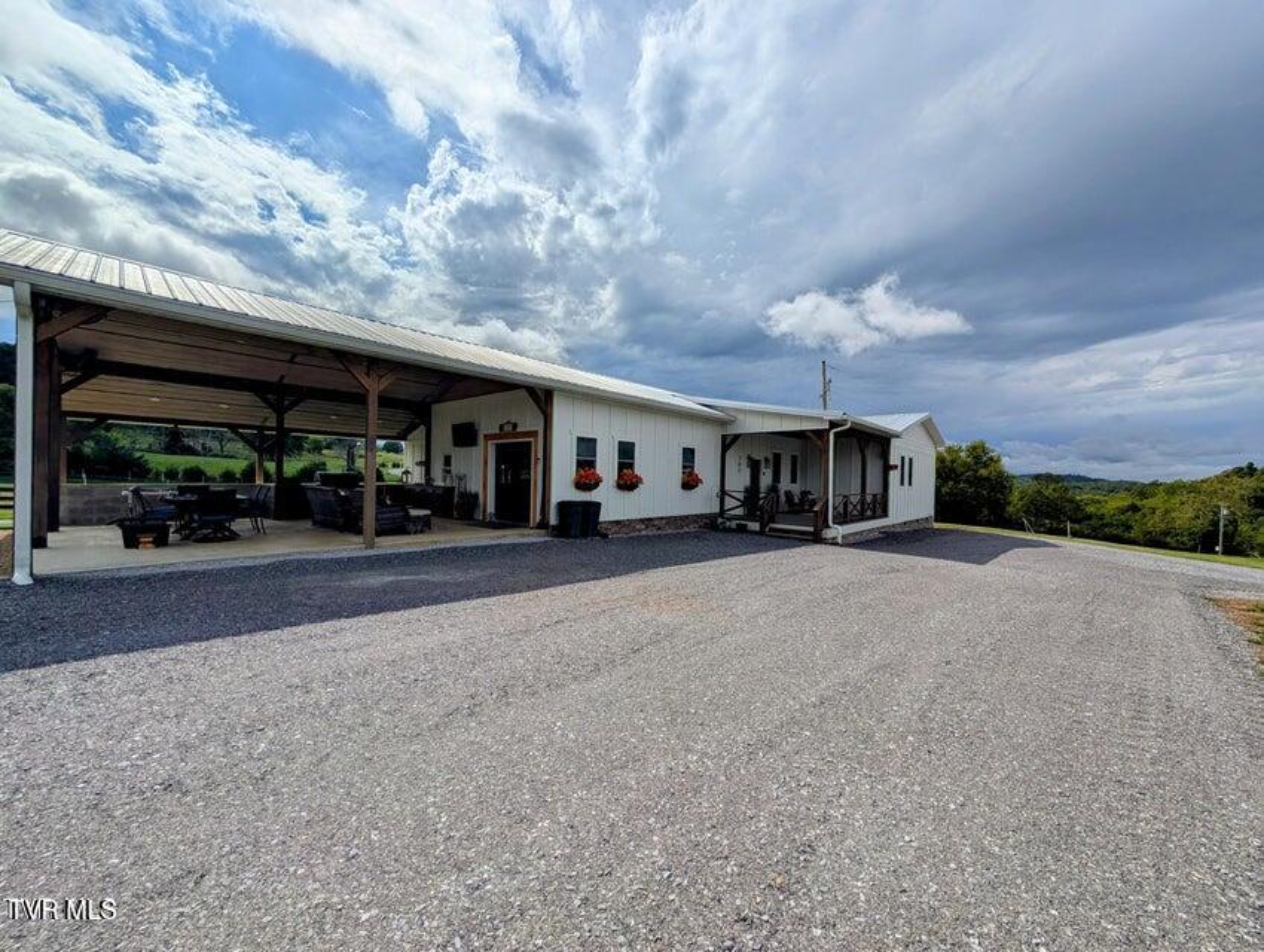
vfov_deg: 94.6
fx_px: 439
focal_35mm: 12
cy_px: 476
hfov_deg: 110.5
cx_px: 632
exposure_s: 1/11765
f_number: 1.7
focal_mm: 2.02
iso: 52
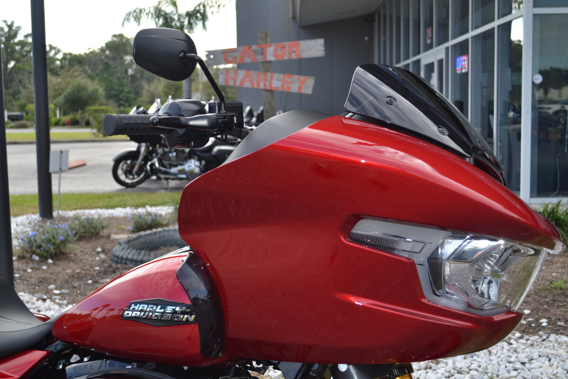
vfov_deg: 28.1
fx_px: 757
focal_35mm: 48
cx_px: 284
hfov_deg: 41.1
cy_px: 190
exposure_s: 1/200
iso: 100
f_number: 5
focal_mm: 32
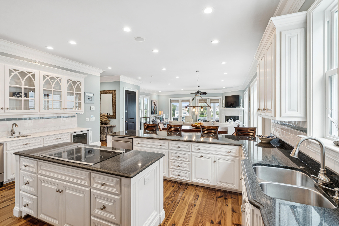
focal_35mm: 16
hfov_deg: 96.7
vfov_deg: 73.7
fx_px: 151
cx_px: 170
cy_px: 113
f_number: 8
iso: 400
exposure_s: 1/13
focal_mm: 16
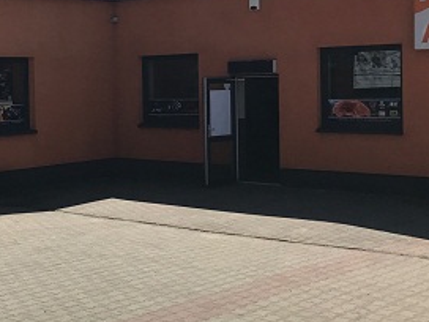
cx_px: 9
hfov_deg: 27.8
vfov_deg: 22.1
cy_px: 103
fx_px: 818
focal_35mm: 66
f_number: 1.8
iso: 20
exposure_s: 1/3690
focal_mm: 3.99
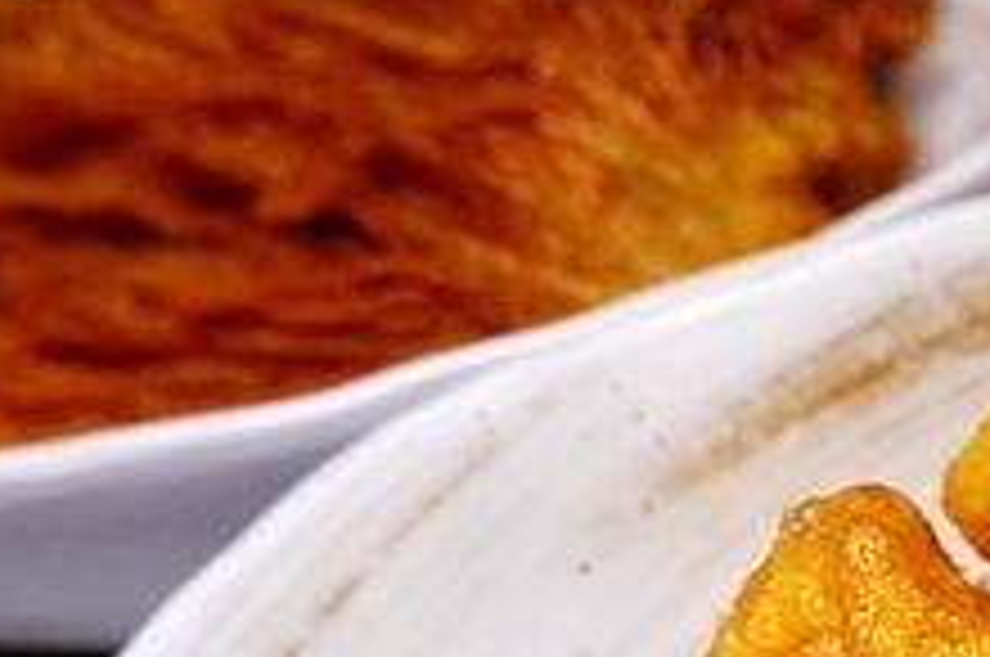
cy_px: 659
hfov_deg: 24.6
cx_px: 1310
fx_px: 1950
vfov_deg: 18.6
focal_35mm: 71
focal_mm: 9
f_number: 4
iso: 125
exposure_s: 1/200
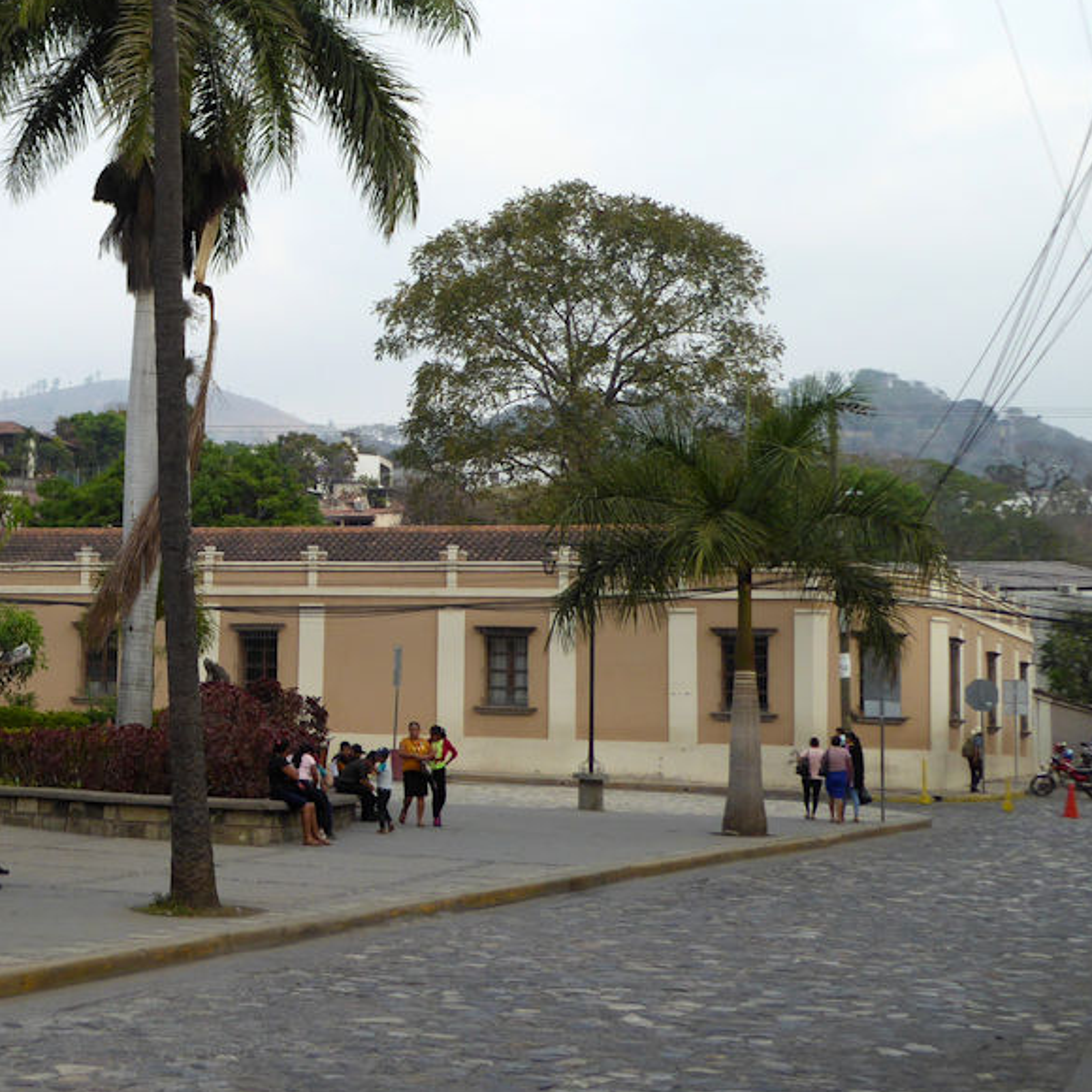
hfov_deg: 25.9
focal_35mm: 64
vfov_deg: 26.8
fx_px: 2284
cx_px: 88
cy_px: 444
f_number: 3.7
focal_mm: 6.3
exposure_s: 1/500
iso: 100
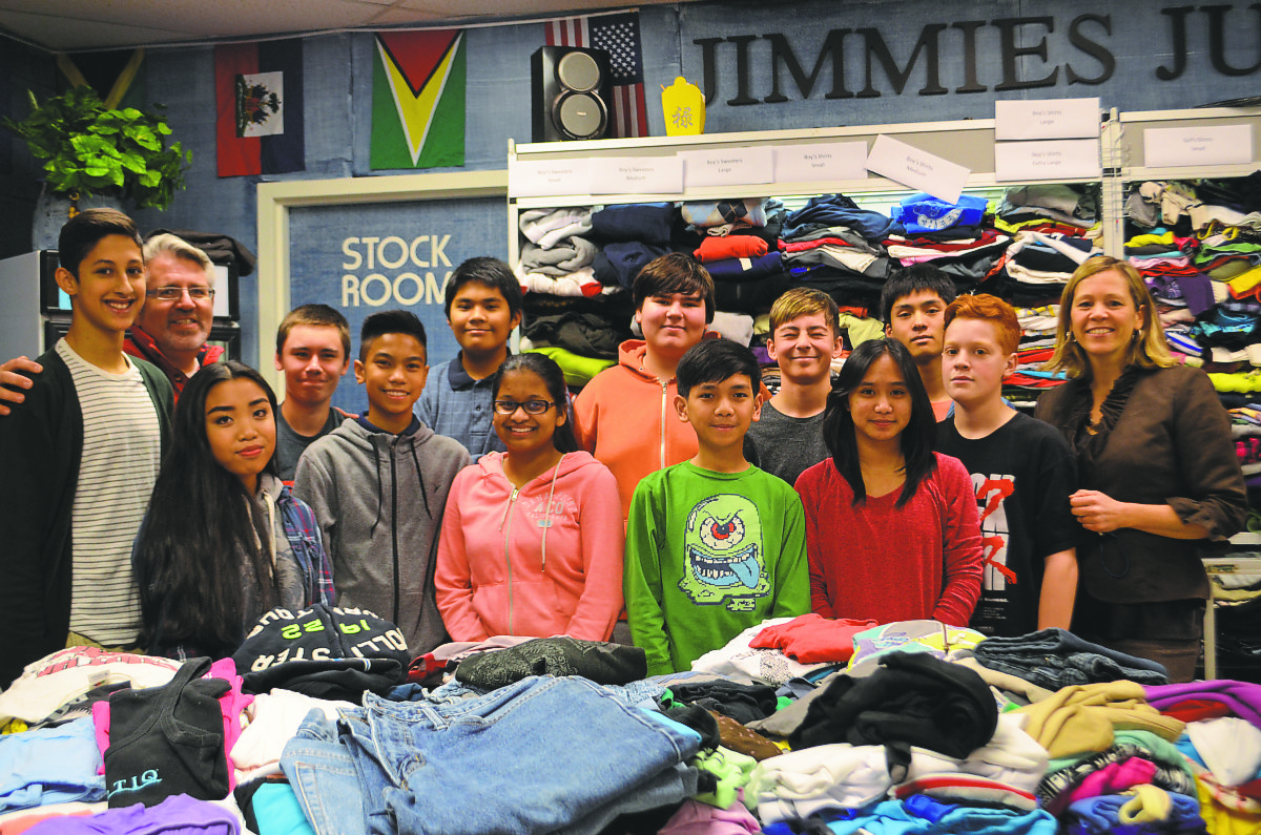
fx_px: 1468
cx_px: 630
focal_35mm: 42
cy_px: 418
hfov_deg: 46.5
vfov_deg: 31.8
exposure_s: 1/40
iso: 800
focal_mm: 28
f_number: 4.5
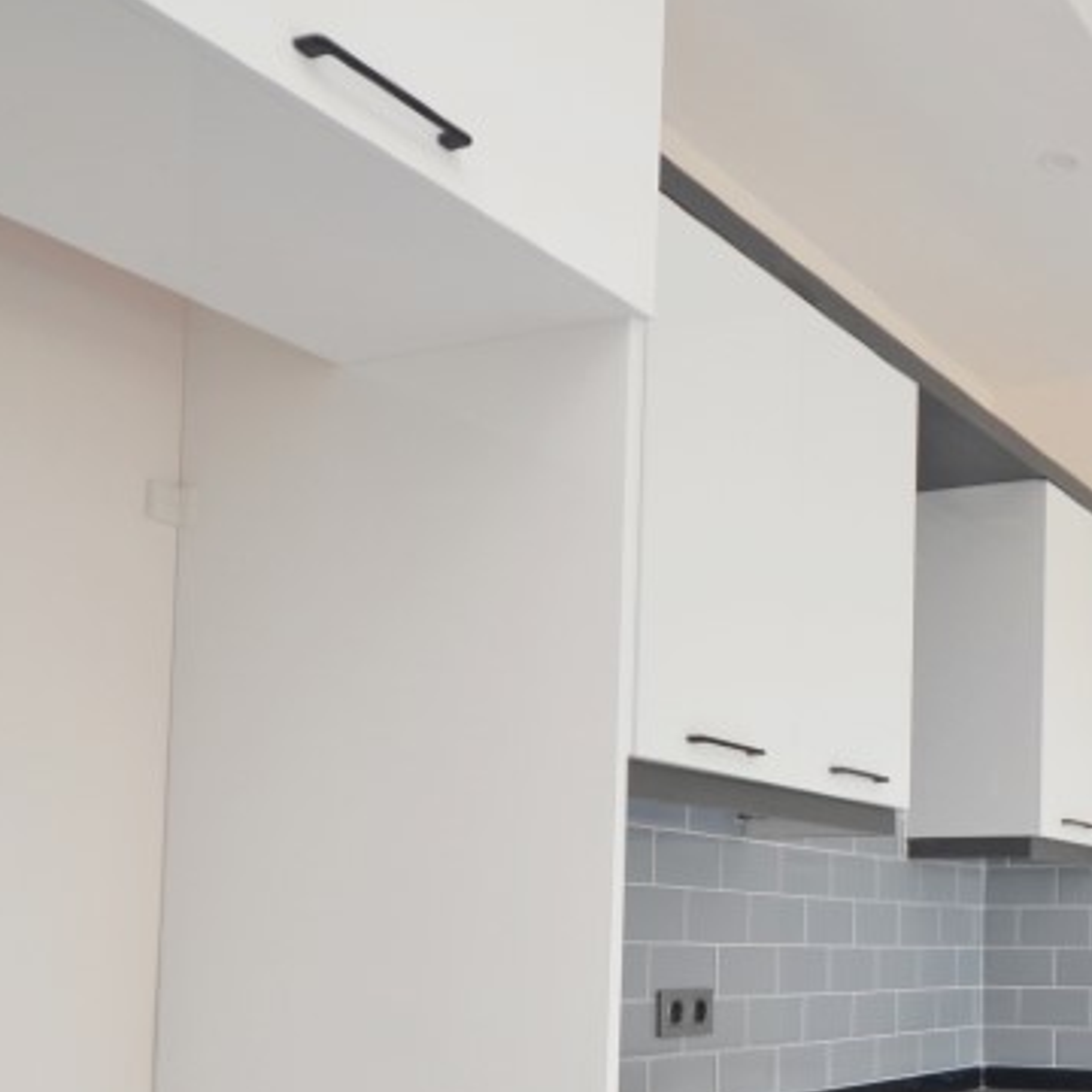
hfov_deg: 36.5
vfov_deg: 39.6
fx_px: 1463
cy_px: 843
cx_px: 1107
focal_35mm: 41
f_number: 4
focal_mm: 10
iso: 280
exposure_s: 1/60
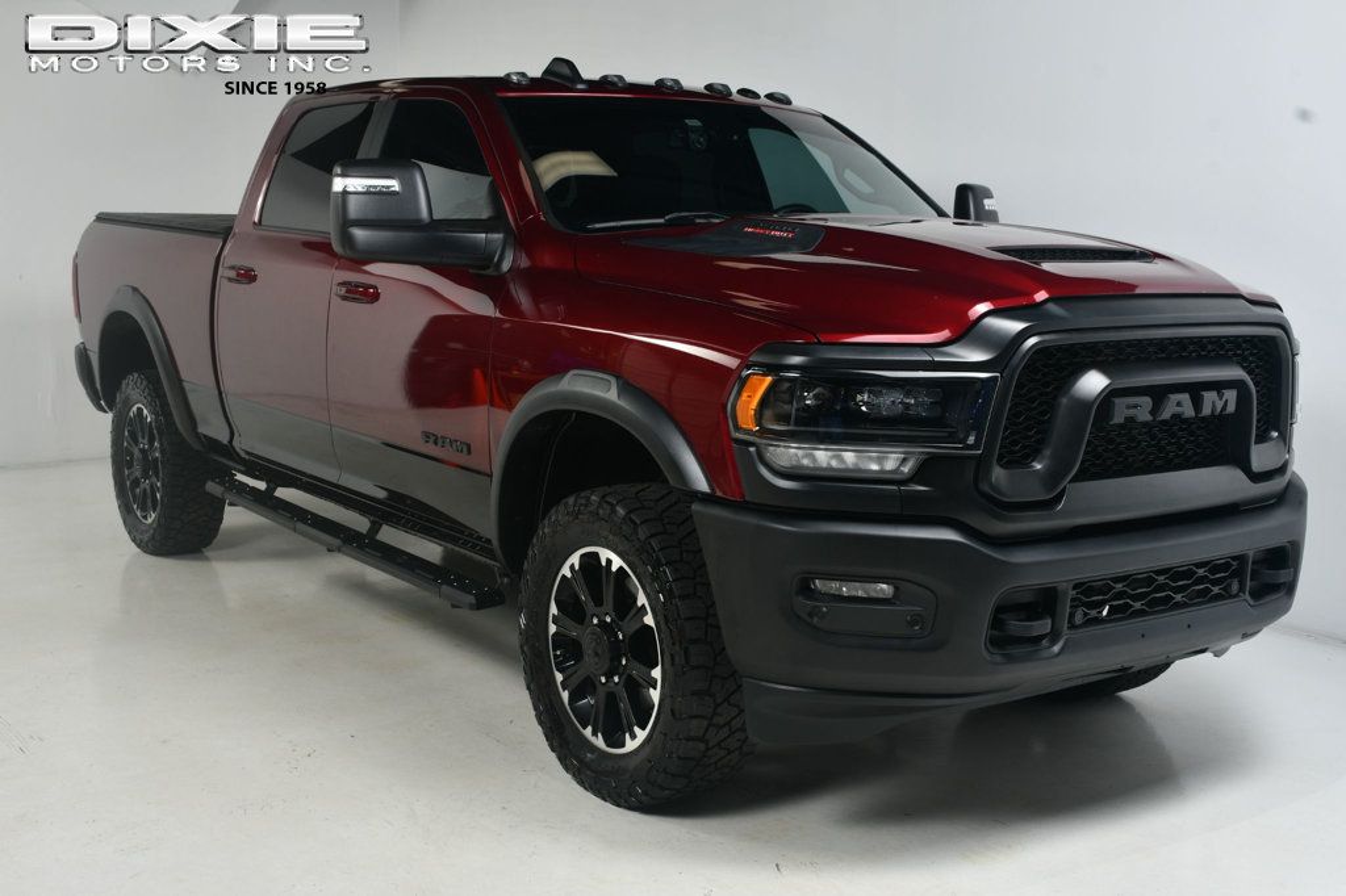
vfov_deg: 33.4
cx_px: 673
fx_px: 1495
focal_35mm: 40
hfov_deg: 48.5
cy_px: 448
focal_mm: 27
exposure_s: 1/160
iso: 100
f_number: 11
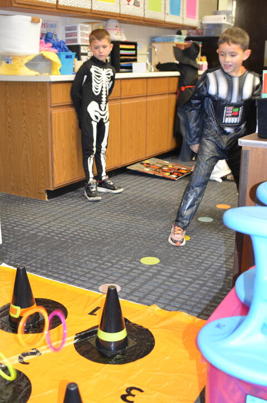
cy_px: 202
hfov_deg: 31.7
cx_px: 134
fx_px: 469
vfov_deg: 46.5
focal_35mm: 42
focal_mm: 28
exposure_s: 1/60
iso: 720
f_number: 2.8
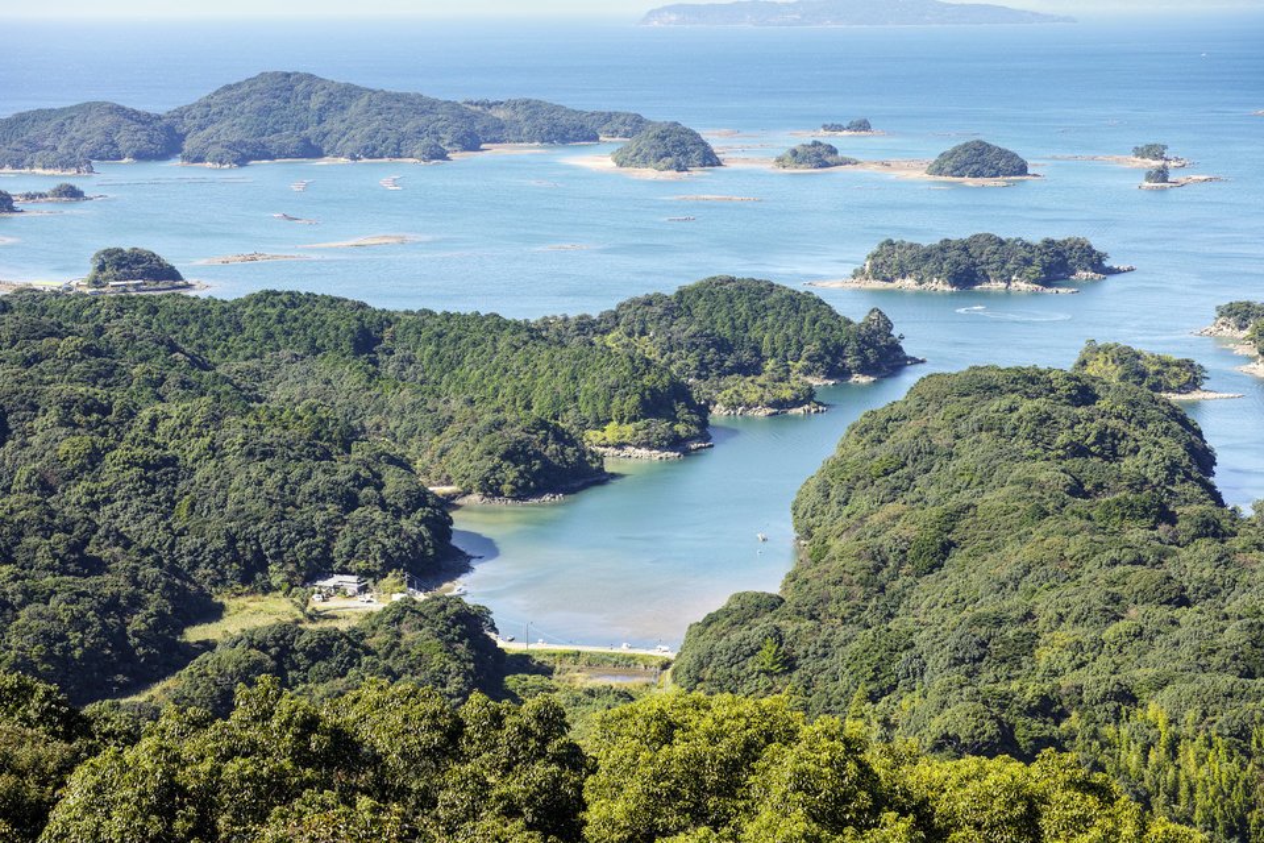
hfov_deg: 27.0
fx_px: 2633
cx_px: 632
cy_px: 422
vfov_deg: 18.2
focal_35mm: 75
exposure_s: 1/250
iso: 100
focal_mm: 50
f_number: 5
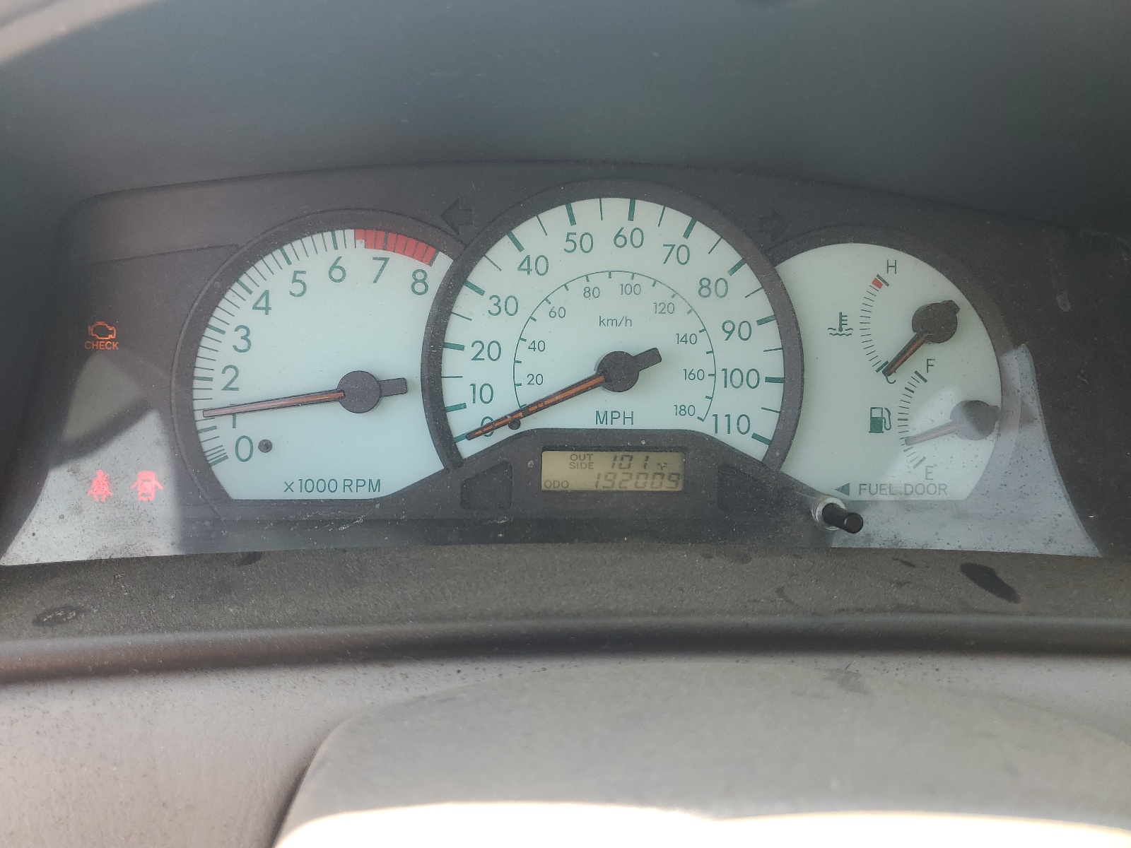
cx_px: 566
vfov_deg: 53.1
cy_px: 424
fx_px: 849
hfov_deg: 67.3
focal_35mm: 26
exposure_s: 1/175
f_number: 1.5
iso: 50
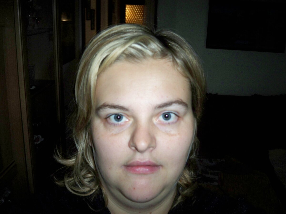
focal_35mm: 37
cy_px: 107
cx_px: 143
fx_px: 306
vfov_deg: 38.7
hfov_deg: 50.1
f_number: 3.1
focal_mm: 7.9
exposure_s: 1/30
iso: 200
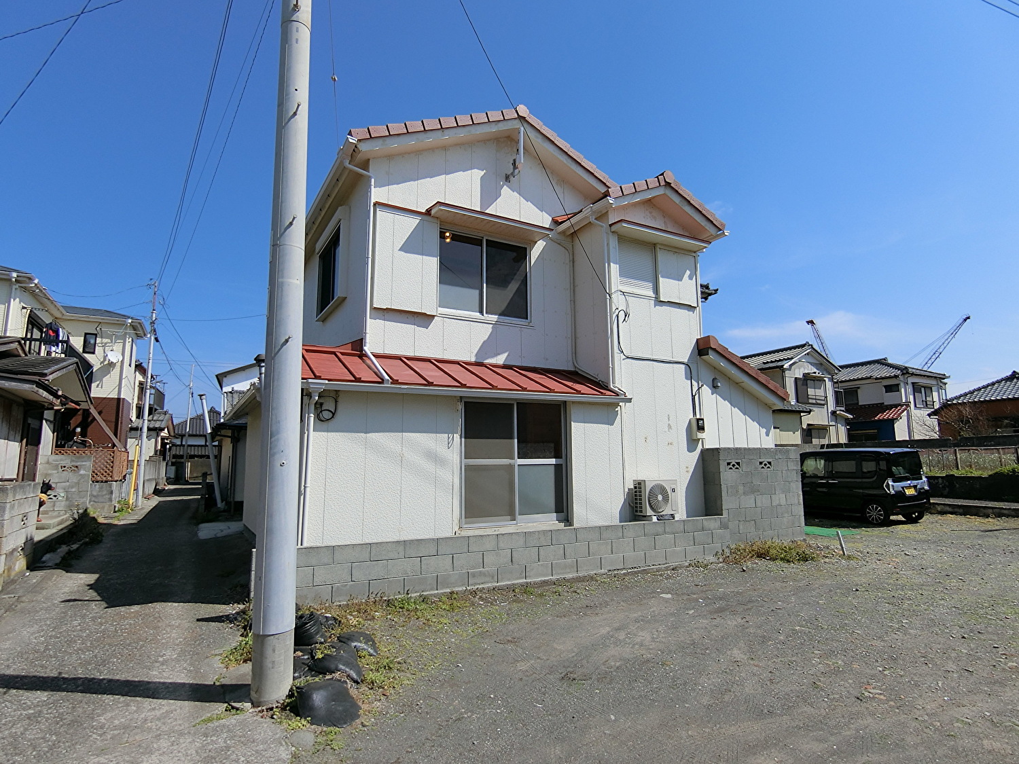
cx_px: 510
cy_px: 382
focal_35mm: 19
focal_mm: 4.06
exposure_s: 1/400
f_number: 6.9
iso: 80
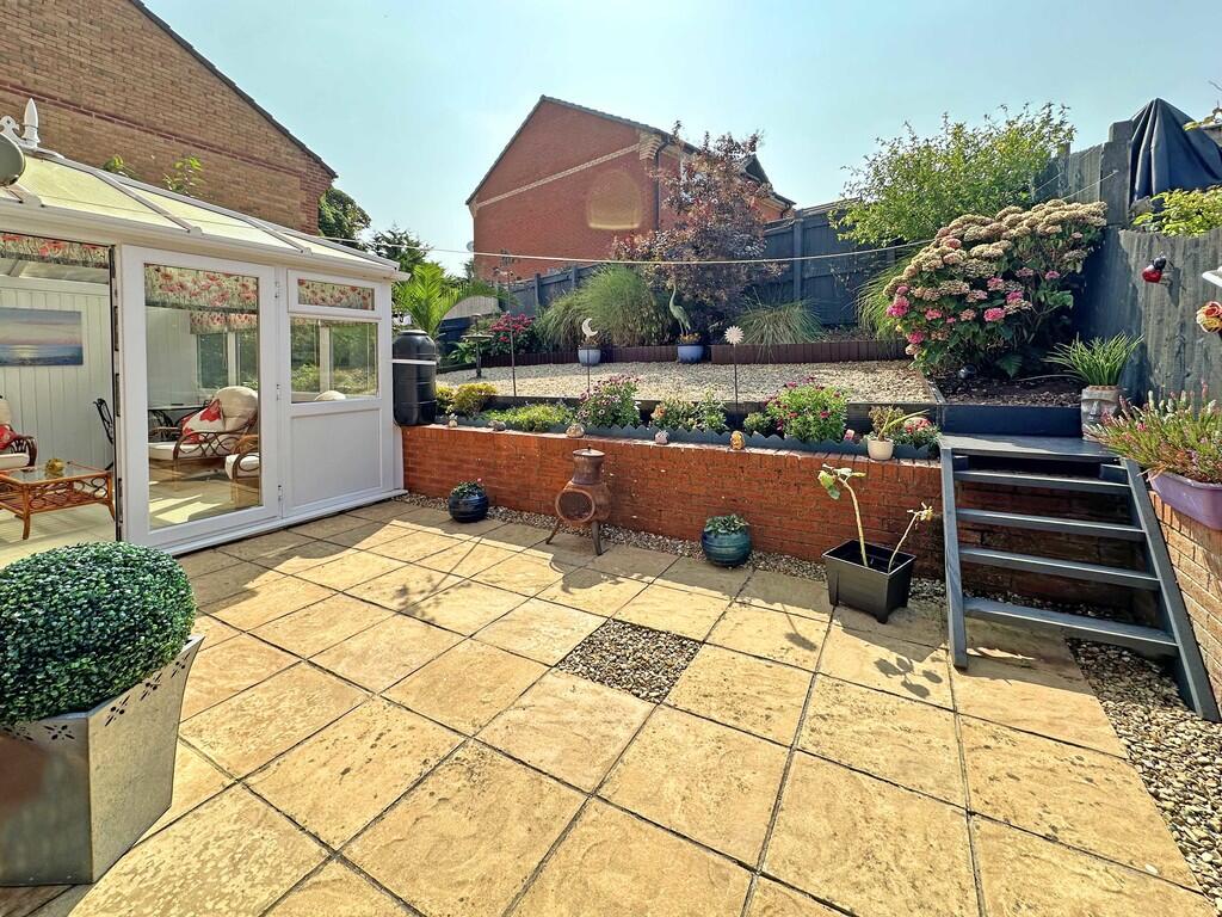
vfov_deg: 85.7
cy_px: 458
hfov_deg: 102.1
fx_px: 494
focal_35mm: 14
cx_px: 611
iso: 40
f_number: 2.2
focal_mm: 2.22
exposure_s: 1/917
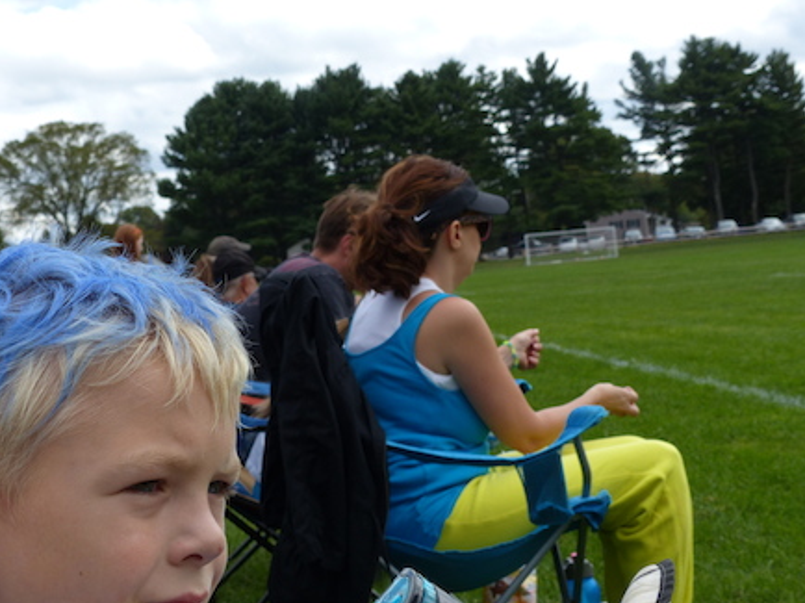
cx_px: 316
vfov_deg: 19.6
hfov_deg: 25.9
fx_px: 1743
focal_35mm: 75
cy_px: 364
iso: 100
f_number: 4
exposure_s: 1/800
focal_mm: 10.9
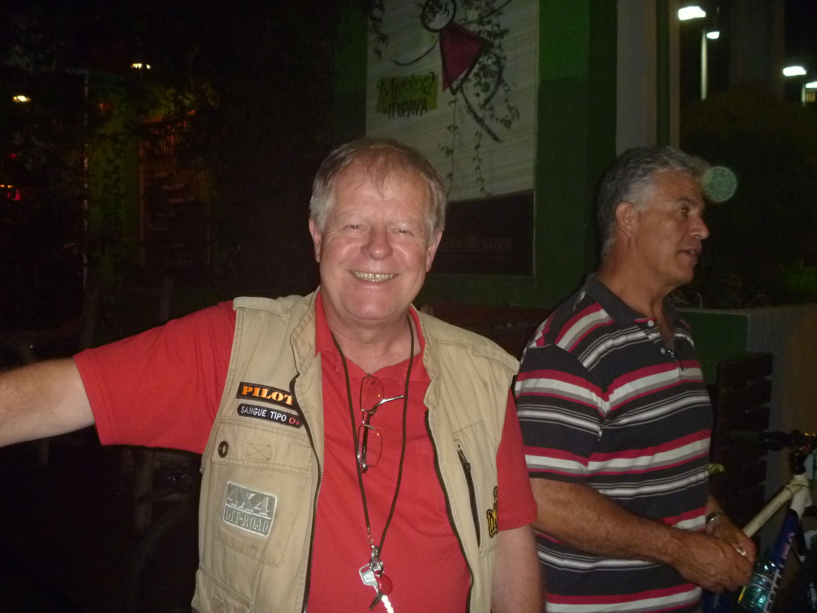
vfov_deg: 40.7
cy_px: 306
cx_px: 408
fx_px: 826
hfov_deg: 52.6
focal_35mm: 35
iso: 400
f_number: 3.5
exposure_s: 1/30
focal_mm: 6.3
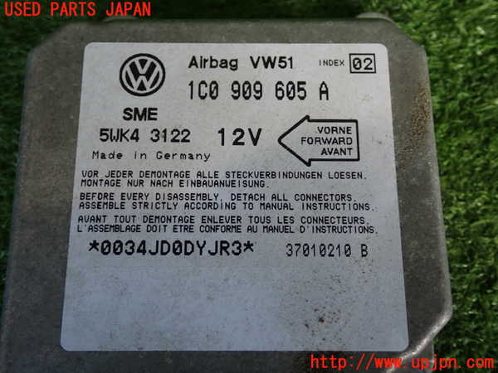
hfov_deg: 45.8
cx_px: 249
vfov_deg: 35.1
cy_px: 186
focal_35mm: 41
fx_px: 590
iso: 200
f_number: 2.8
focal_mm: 7.31
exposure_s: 1/60
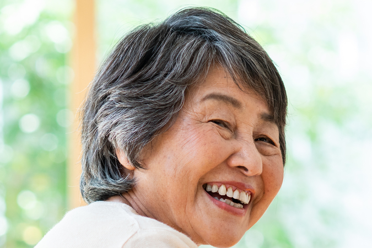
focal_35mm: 252
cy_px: 331
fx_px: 2604
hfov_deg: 8.1
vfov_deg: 5.4
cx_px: 436
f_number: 3.5
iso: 320
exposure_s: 1/200
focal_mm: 85
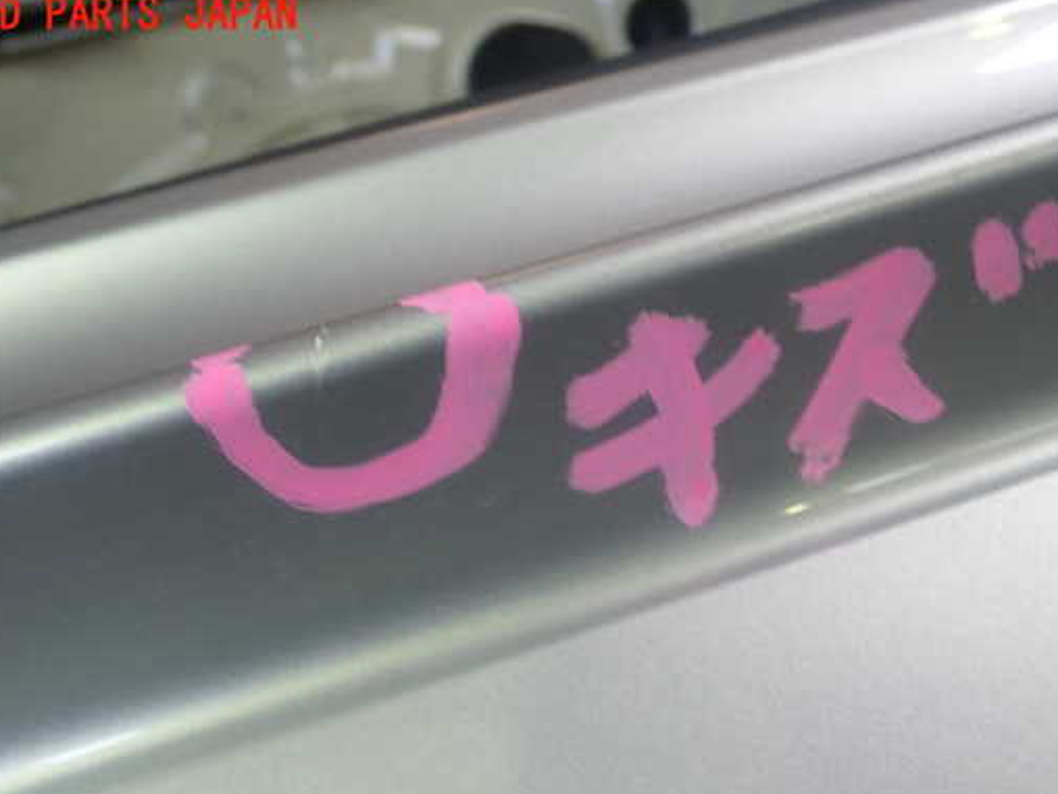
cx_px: 544
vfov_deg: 28.0
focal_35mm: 52
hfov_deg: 36.8
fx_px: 1589
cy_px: 458
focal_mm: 7.84
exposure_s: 1/60
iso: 200
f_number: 2.9
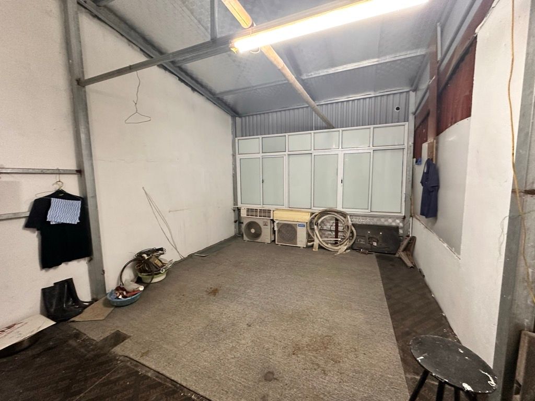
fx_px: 216
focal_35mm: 14
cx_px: 268
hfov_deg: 102.1
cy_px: 200
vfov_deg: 85.7
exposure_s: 1/50
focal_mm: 2.22
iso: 320
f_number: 2.2
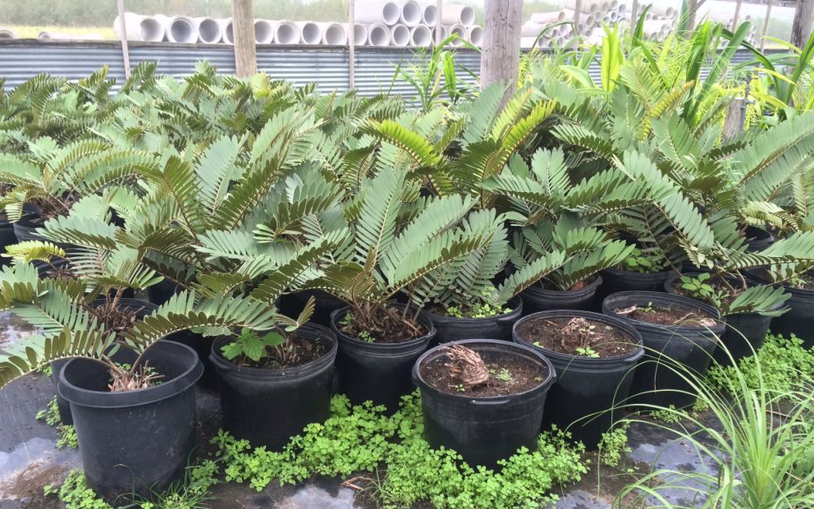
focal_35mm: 31
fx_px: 688
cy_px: 298
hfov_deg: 61.2
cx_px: 406
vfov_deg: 40.5
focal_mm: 4.15
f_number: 2.2
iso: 64
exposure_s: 1/120
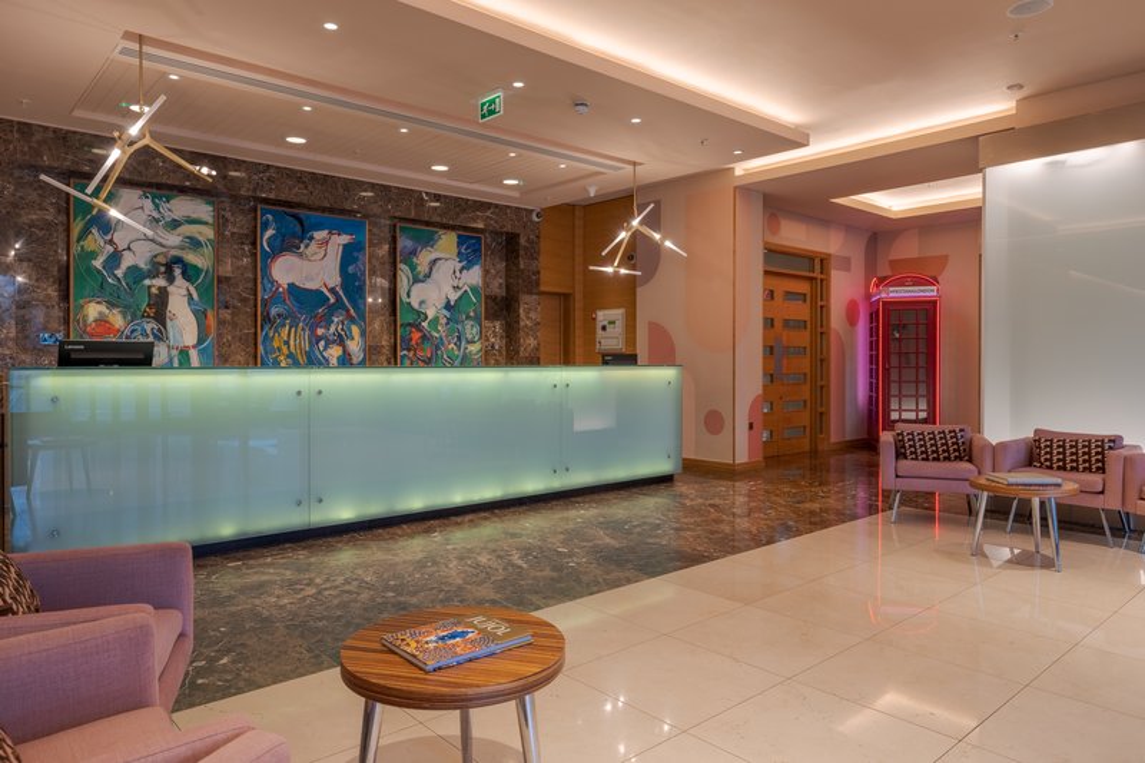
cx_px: 572
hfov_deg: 76.1
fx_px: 731
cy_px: 382
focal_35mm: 23
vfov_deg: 55.1
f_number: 9
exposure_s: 1/25
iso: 100
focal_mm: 23
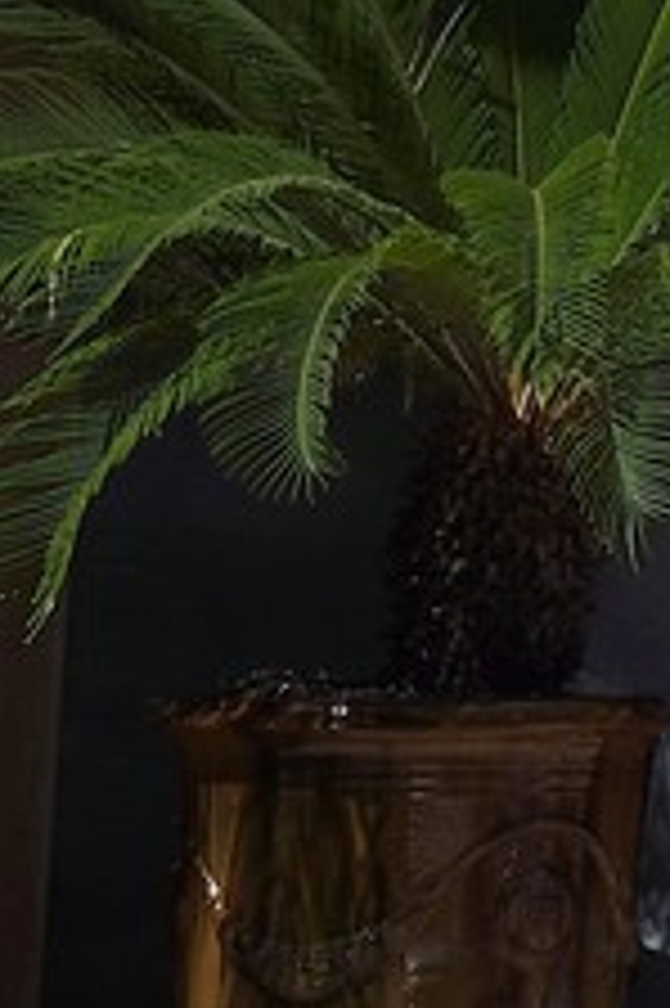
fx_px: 7605
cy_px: -850
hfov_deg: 4.7
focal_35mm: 272
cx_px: 2244
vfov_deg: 7.3
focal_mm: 38
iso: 250
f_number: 10
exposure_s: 1/500
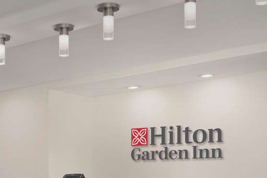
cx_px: 72
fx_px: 578
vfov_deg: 16.7
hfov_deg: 25.7
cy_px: 221
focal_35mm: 78
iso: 200
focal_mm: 29
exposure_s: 1/80
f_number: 11
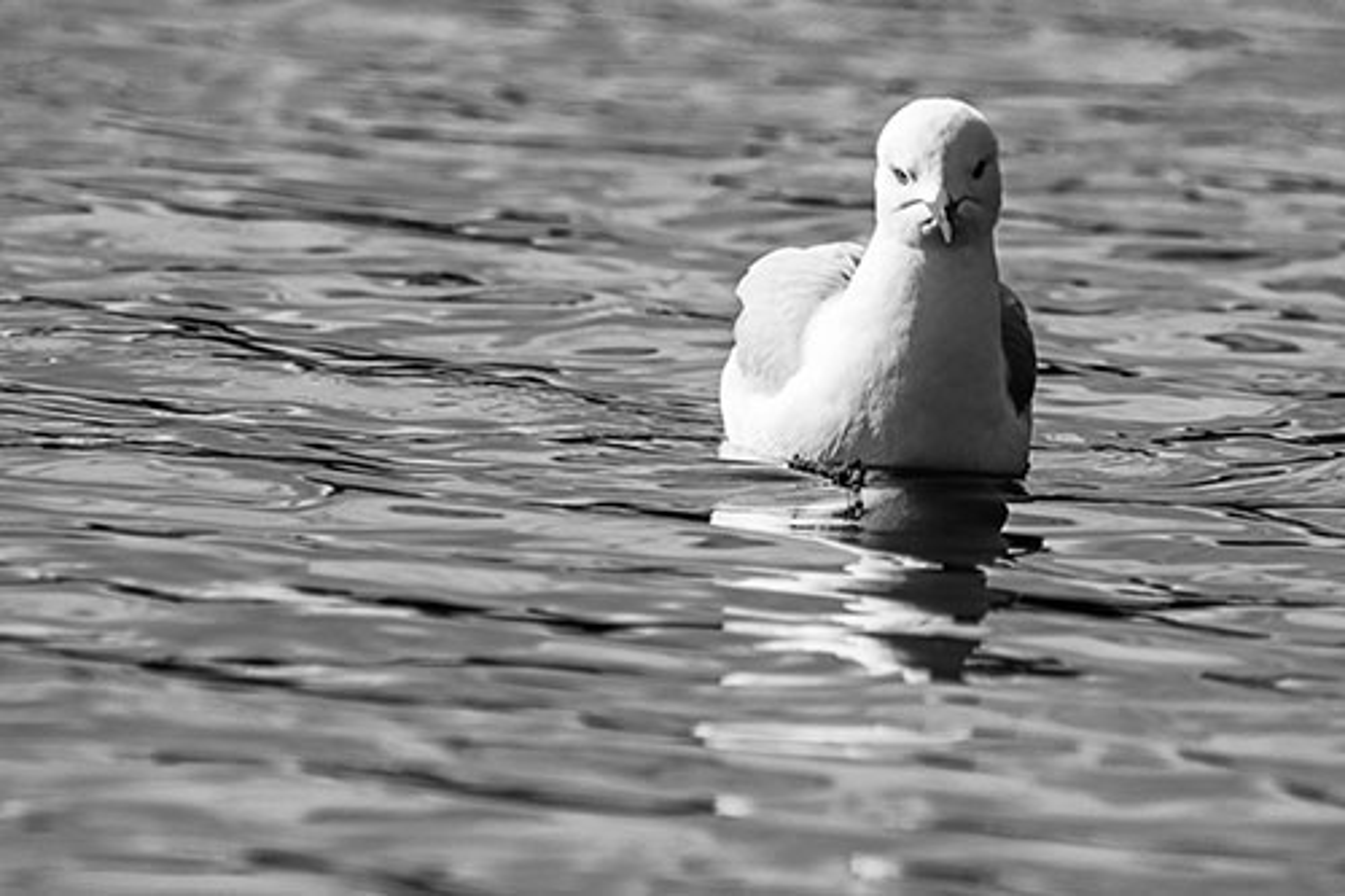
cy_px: 448
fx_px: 31745
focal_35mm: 850
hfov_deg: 2.4
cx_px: 672
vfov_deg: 1.6
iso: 1000
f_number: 12
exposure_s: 1/2000
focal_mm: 850
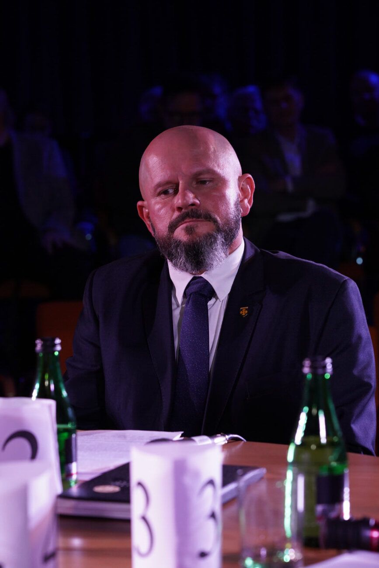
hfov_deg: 13.0
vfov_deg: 19.5
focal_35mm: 105
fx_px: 1658
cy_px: 284
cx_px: 190
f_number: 6.3
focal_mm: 105
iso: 3200
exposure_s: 1/160
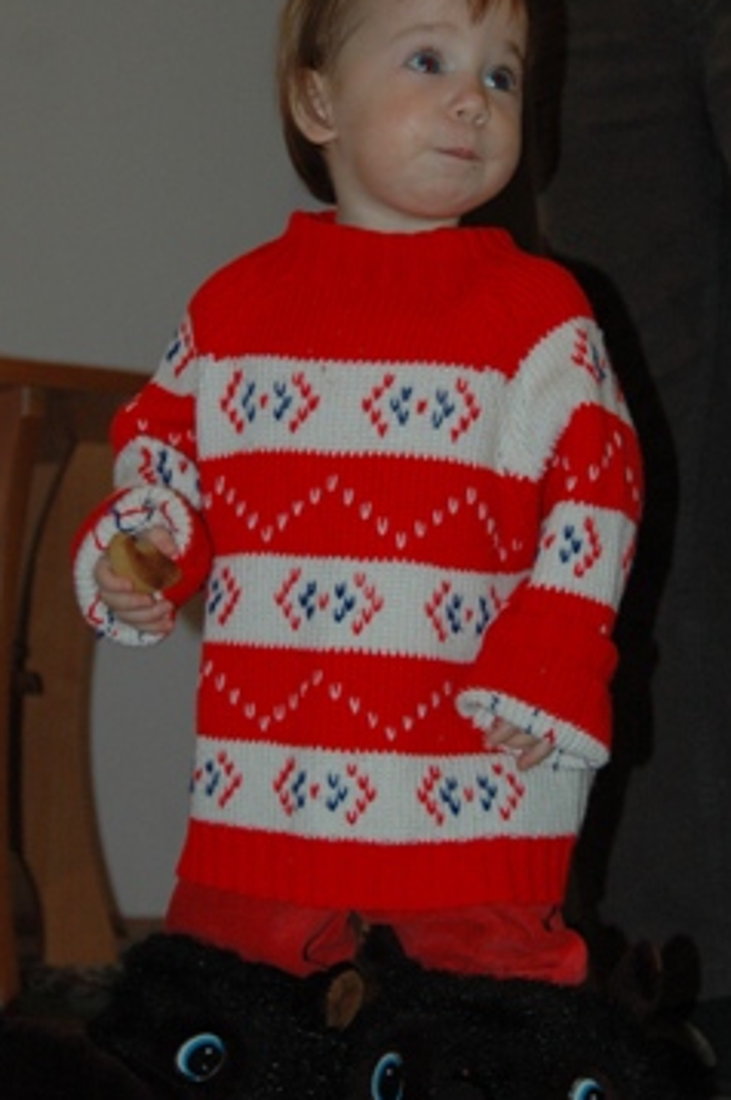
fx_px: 2777
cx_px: 408
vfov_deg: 22.4
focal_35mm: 91
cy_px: 470
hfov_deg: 15.0
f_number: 3.8
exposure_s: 1/60
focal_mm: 38
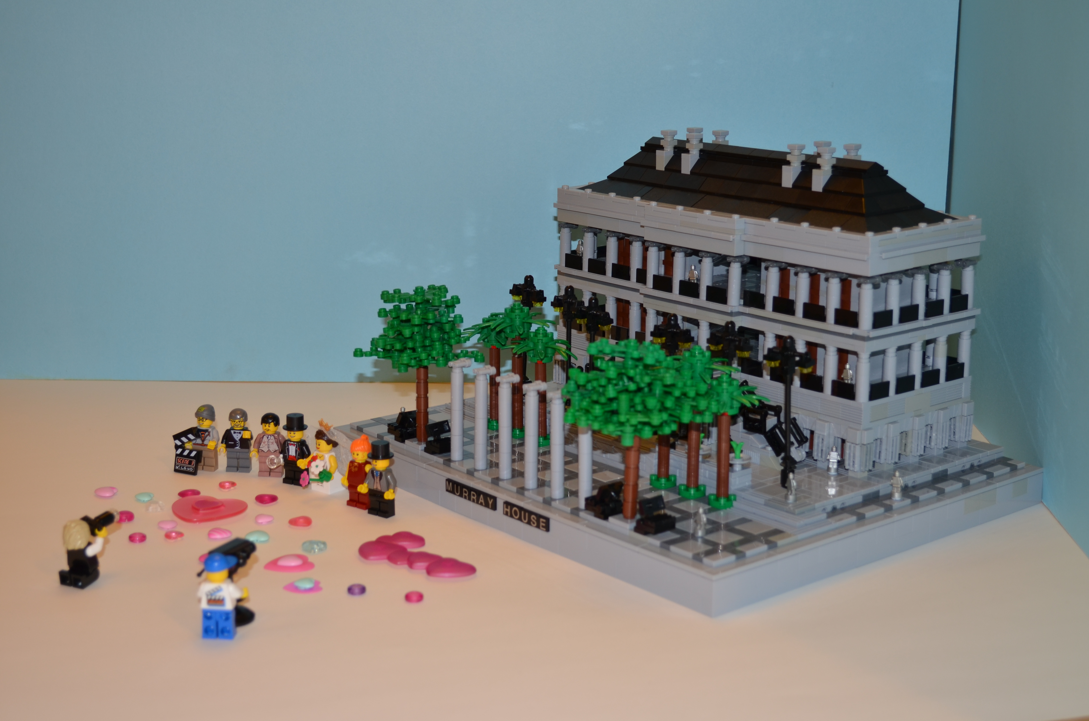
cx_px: 544
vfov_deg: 25.6
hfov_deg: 37.9
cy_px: 360
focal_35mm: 52
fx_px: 1585
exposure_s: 1/30
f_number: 5.6
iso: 200
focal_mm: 35
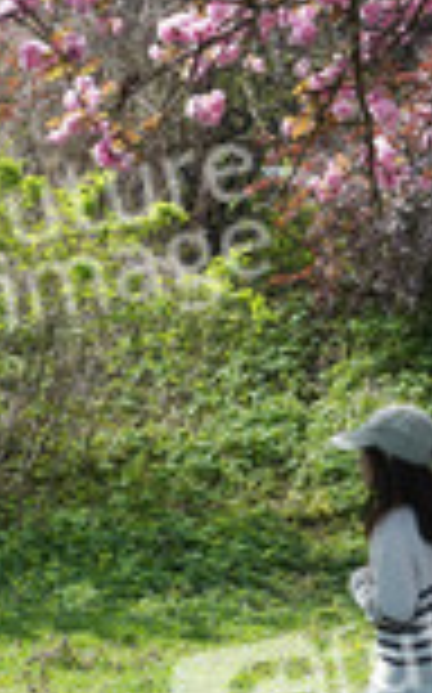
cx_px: 531
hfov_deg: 7.2
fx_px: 3397
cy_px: 27
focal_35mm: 180
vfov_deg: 11.5
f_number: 8
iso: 320
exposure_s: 1/125
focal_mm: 68
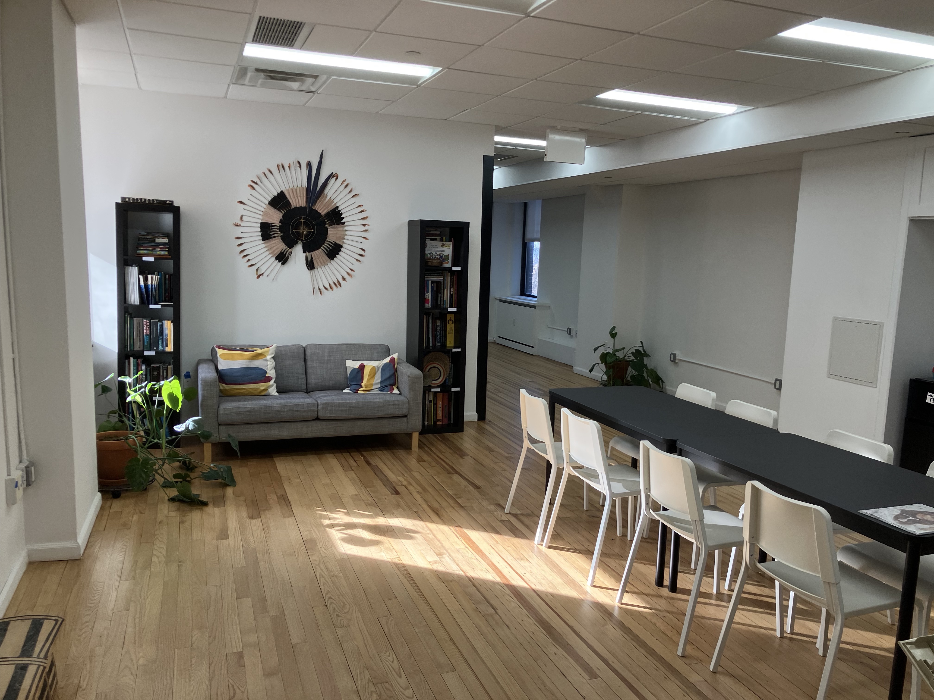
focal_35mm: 28
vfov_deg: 49.7
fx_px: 755
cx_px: 467
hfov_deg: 63.4
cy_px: 350
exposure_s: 1/135
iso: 32
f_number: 1.8
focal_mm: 3.99
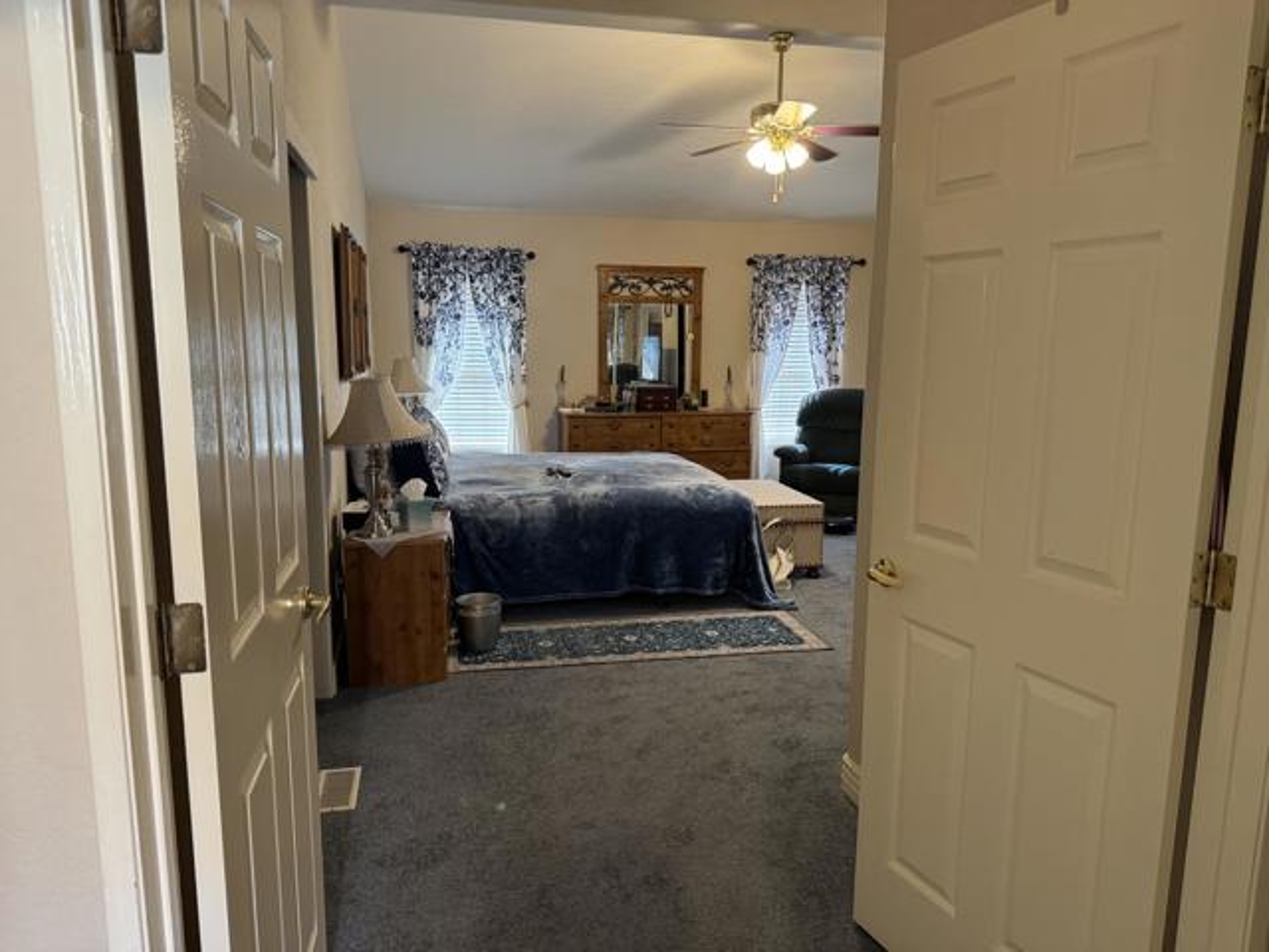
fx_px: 880
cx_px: 634
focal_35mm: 24
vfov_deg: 56.8
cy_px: 476
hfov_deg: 71.6
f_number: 1.78
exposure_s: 1/60
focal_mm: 6.76
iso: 400
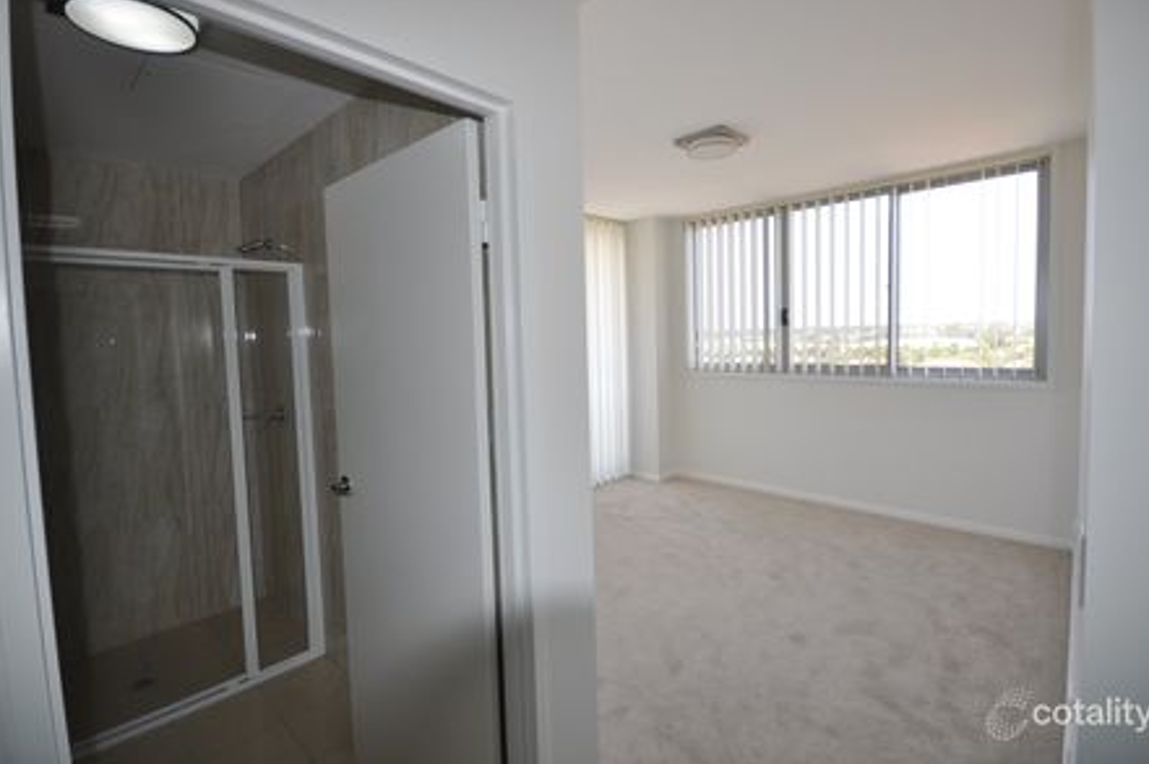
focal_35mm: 16
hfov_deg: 96.8
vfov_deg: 73.5
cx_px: 584
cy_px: 359
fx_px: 510
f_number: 4
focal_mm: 10
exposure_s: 1/200
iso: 250
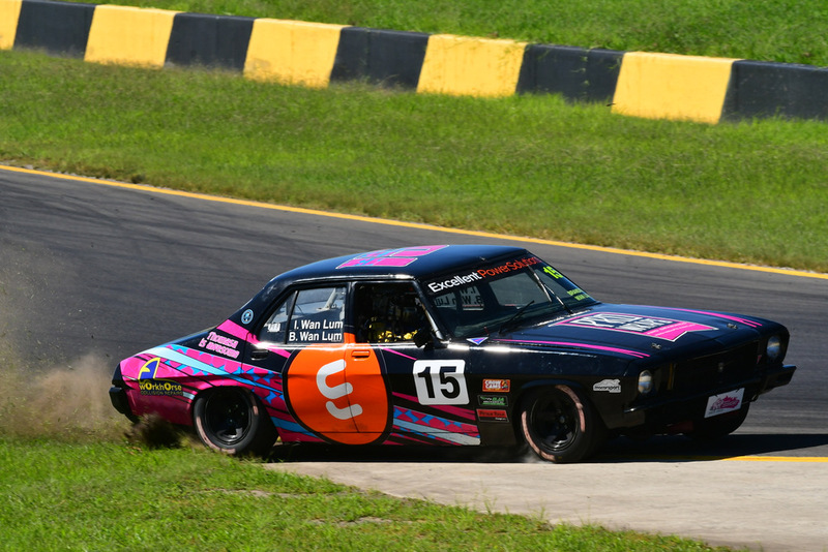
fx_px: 11388
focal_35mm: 495
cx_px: 414
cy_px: 276
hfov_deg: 4.2
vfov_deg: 2.8
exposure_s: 1/640
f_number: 13
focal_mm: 330
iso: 500
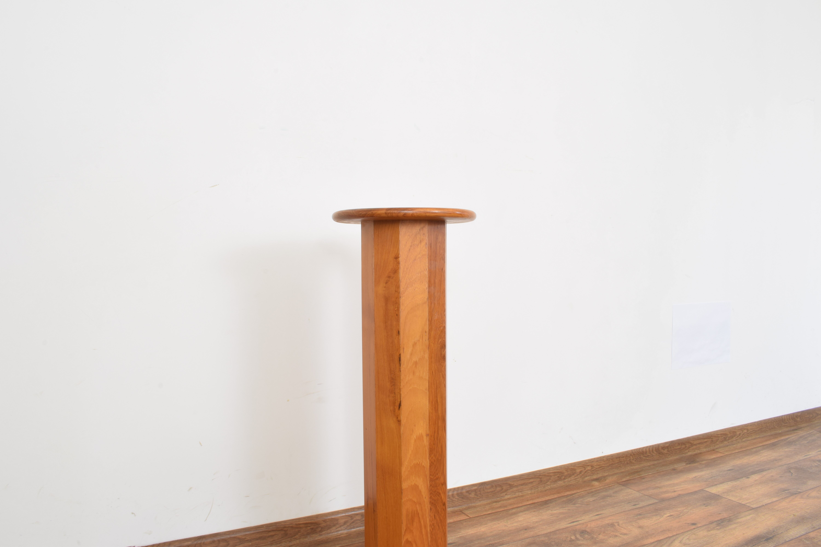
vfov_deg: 47.9
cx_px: 410
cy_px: 274
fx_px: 616
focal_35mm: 27
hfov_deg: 67.4
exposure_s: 5
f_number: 22
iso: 100
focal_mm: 18
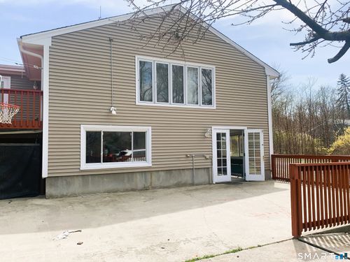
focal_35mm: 26
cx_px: 175
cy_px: 131
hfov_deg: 67.3
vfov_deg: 53.1
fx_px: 263
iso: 25
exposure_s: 1/1447
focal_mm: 4.25
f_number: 1.8
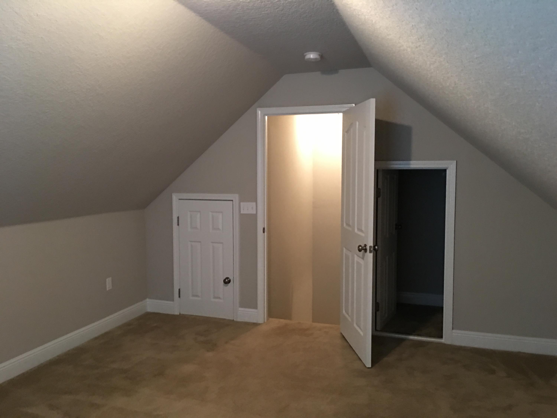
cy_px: 209
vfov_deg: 48.2
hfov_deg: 61.7
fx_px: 467
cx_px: 278
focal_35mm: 29
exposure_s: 1/4
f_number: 2.2
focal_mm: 4.15
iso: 80
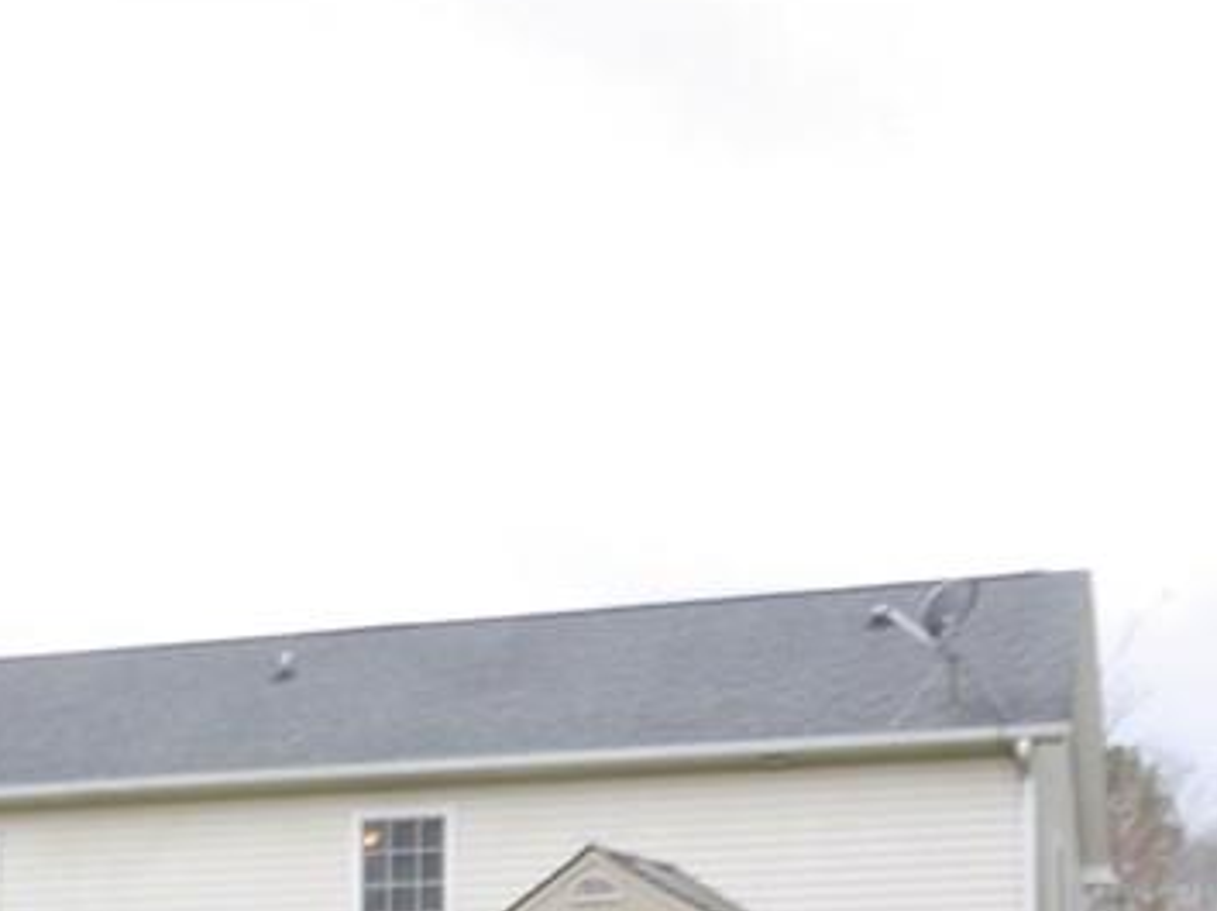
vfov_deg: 17.5
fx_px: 2846
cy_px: 1049
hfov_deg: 23.1
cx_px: -21
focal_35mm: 81
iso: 400
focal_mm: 14
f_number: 22
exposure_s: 1/10
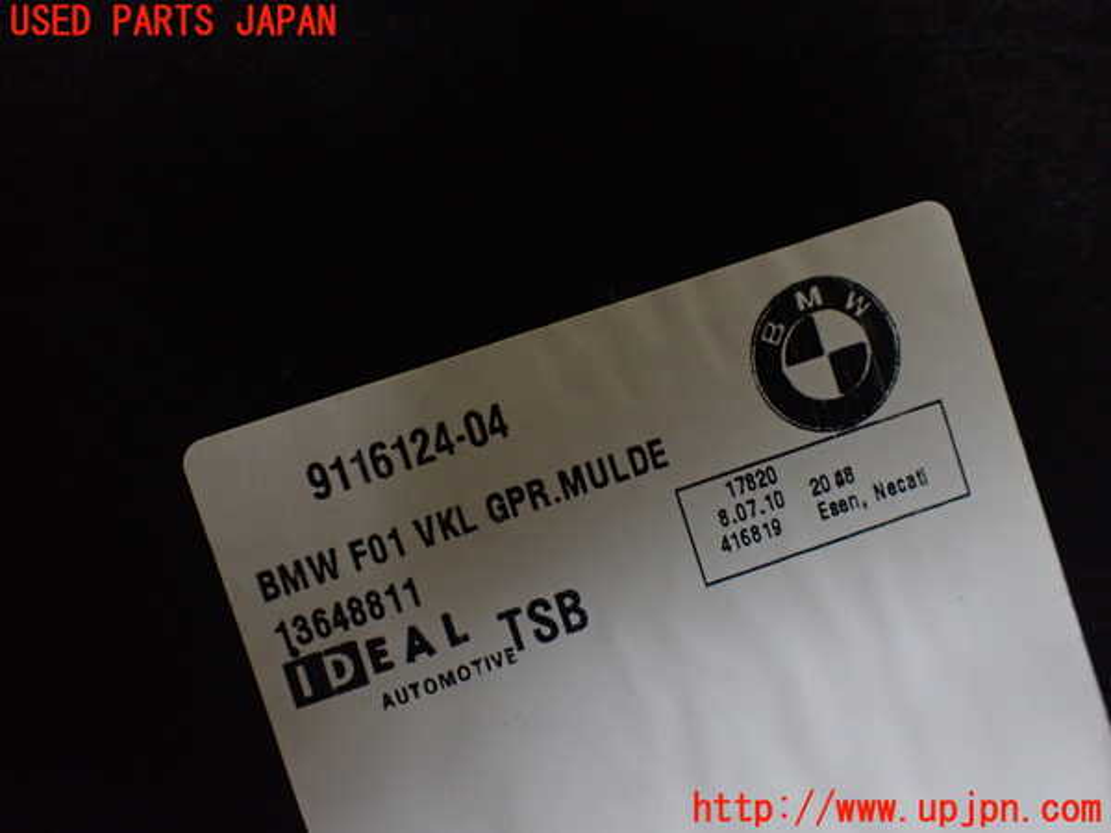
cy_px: 416
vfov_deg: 46.8
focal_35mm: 30
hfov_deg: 60.0
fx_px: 963
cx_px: 556
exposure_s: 1/125
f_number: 2.3
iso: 800
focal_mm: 5.4
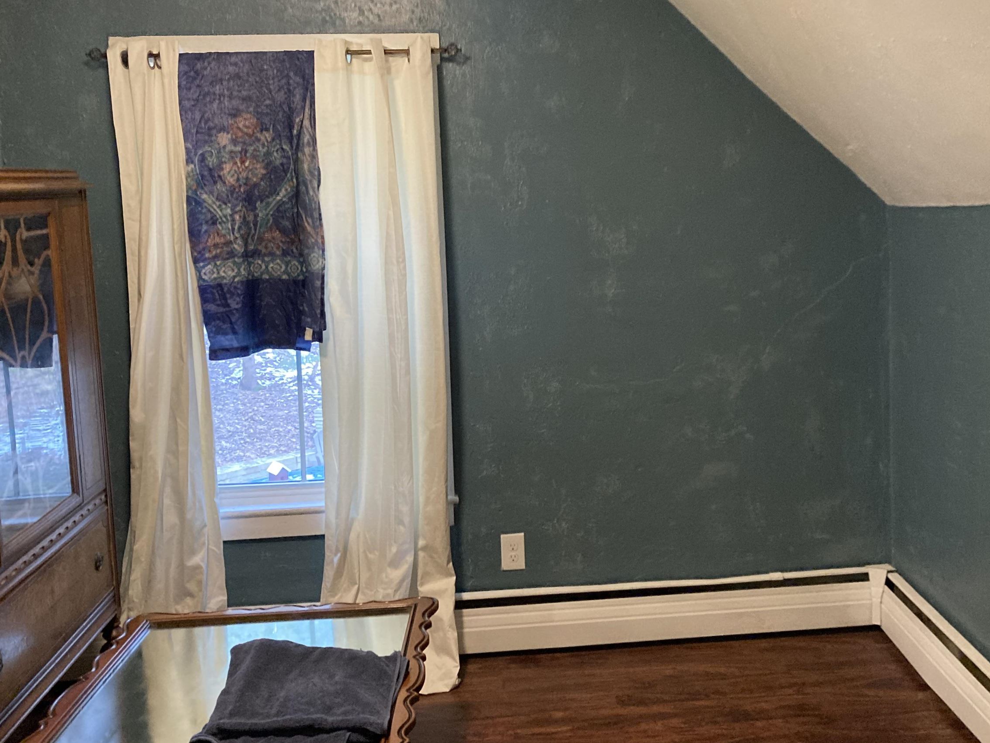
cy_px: 321
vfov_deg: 37.7
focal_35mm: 38
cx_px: 608
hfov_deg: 48.6
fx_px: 1087
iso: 400
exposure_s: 1/40
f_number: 1.8
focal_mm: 3.99
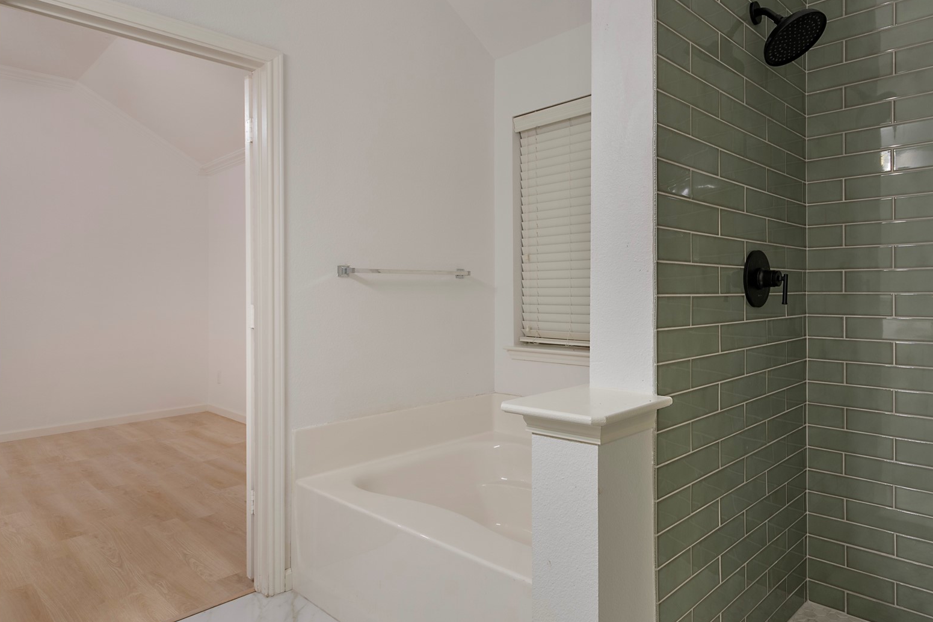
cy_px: 284
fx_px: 544
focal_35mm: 21
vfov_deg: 59.4
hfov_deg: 79.3
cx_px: 598
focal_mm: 10
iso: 100
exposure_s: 1/2.5
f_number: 11
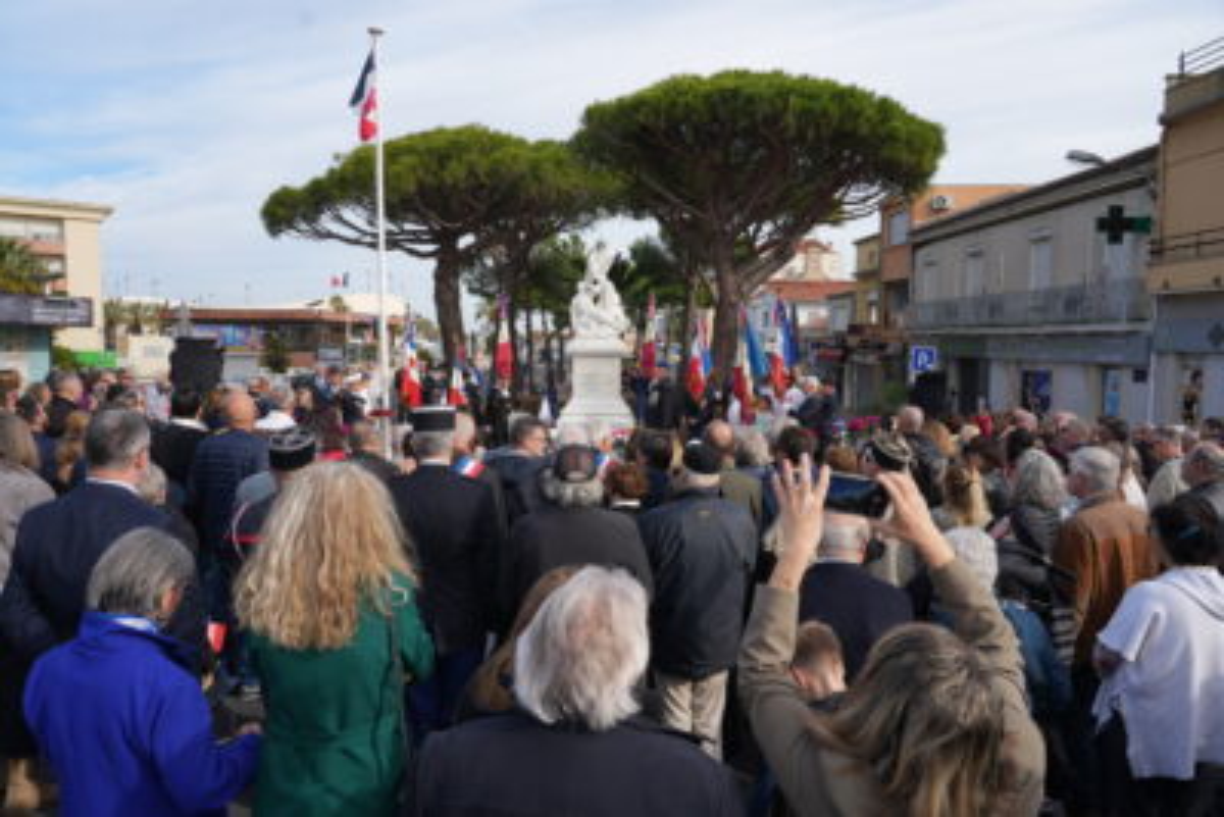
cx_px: 612
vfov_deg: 53.2
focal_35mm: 24
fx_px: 816
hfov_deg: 73.7
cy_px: 408
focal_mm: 24
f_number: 5.6
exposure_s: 1/250
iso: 100
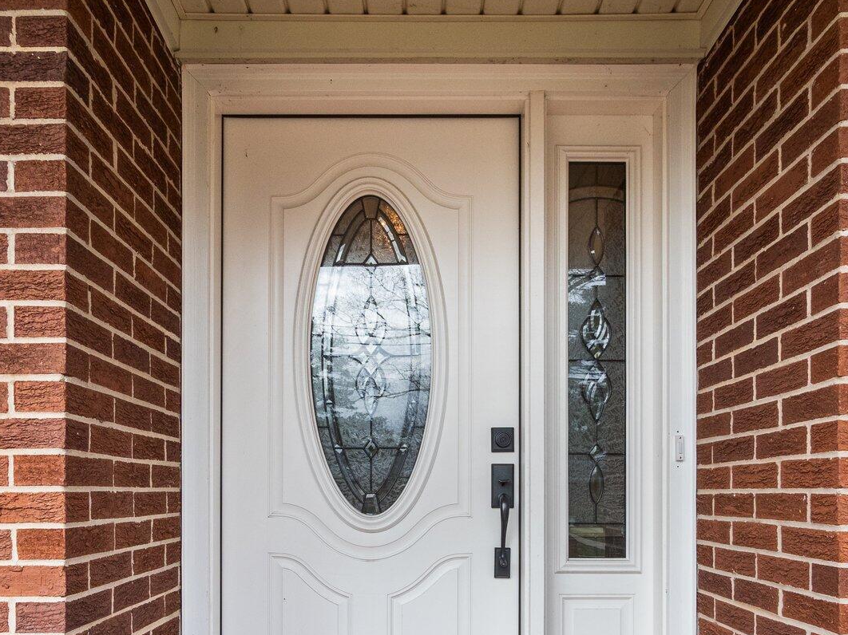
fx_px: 661
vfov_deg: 48.9
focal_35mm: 27
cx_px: 416
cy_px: 490
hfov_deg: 65.3
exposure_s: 1/400
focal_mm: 7
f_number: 5.6
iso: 200
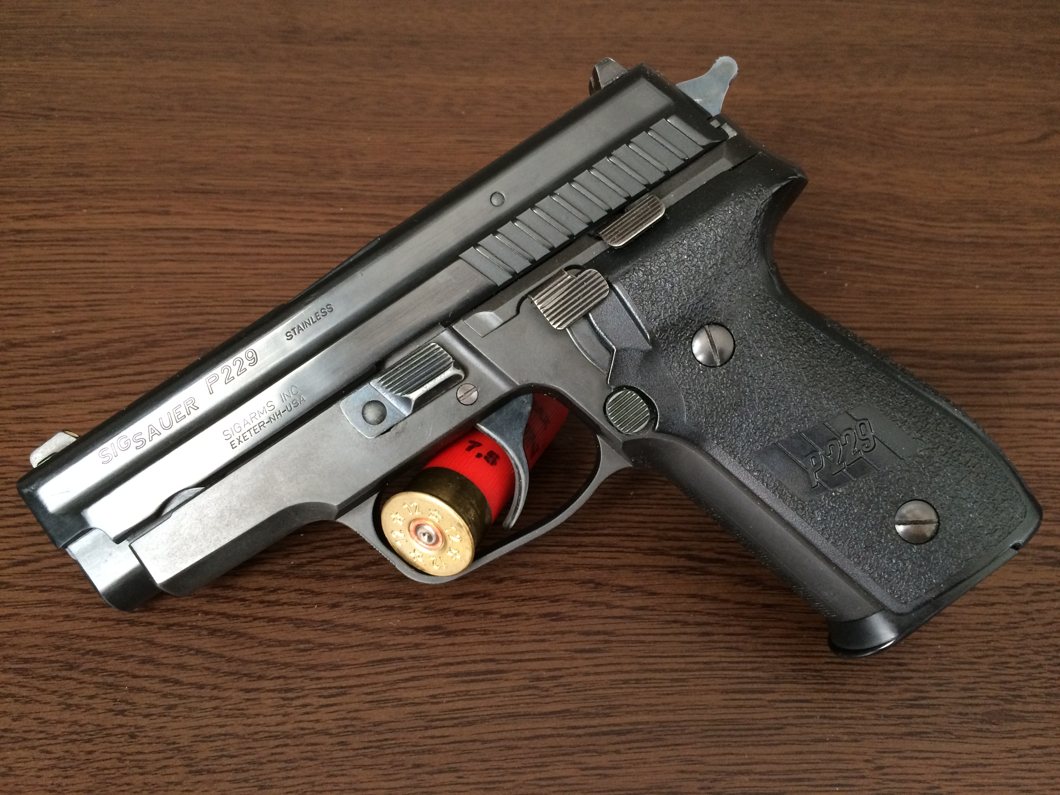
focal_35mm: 29
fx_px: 888
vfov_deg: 48.2
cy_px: 398
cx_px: 530
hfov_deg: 61.7
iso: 200
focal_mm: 4.15
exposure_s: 1/30
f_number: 2.2
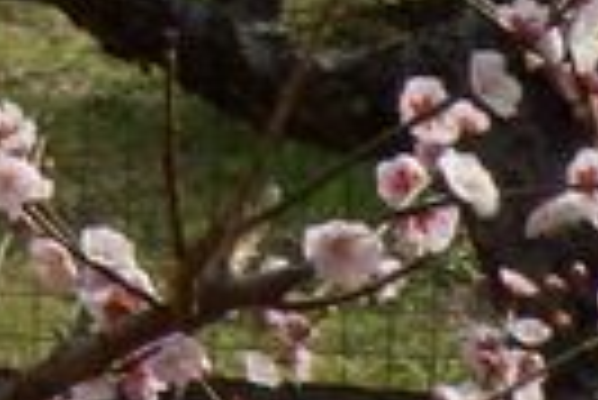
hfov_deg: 8.2
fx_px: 3841
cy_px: -787
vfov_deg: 5.6
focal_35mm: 231
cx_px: -845
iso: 80
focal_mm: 6.6
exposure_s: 1/800
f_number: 3.9
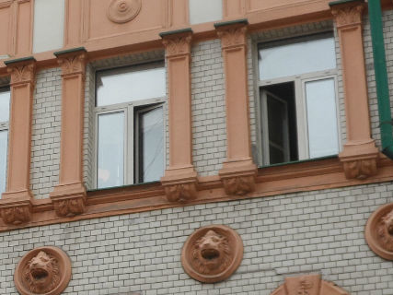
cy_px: 243
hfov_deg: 14.3
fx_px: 1498
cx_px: -118
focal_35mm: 132
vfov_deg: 11.2
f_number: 3.9
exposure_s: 1/125
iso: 80
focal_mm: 8
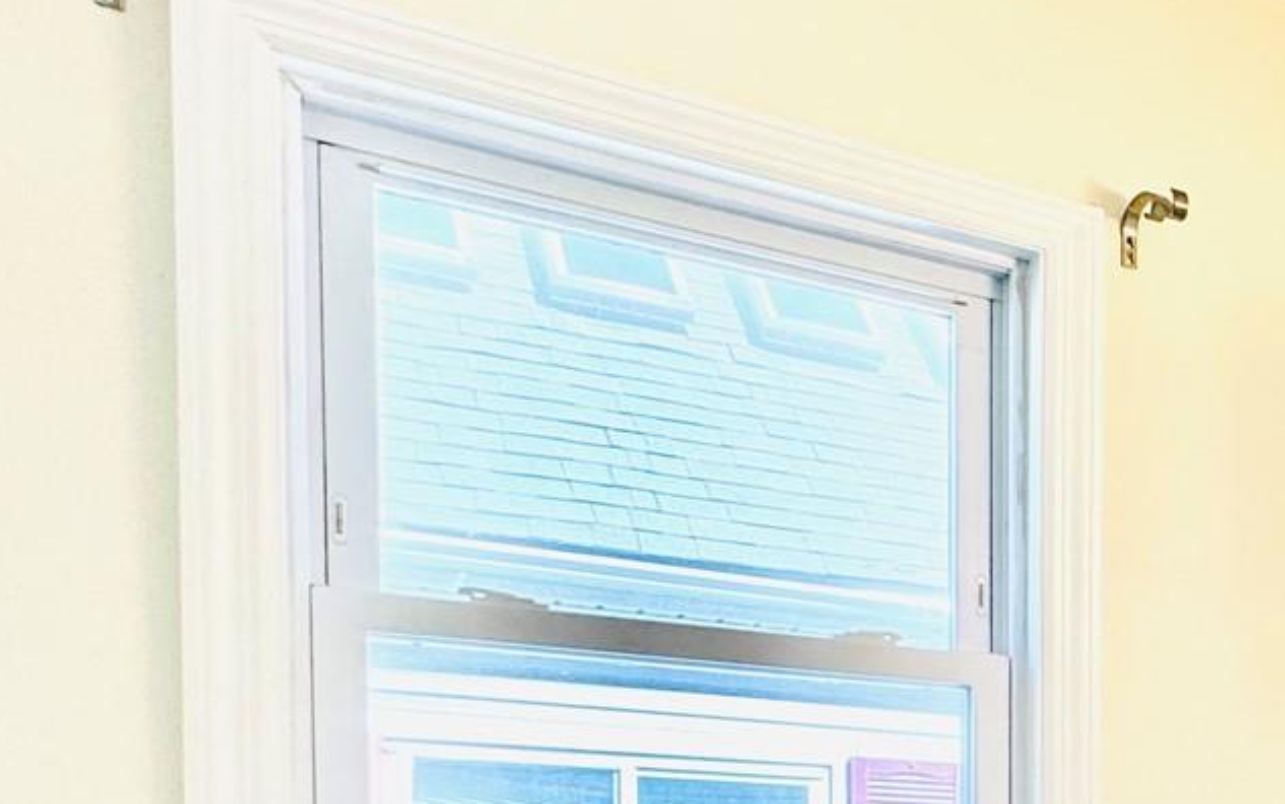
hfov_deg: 28.3
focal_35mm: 48
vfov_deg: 24.4
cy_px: 960
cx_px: 1906
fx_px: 1681
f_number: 2.2
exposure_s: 1/120
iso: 64
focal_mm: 2.22
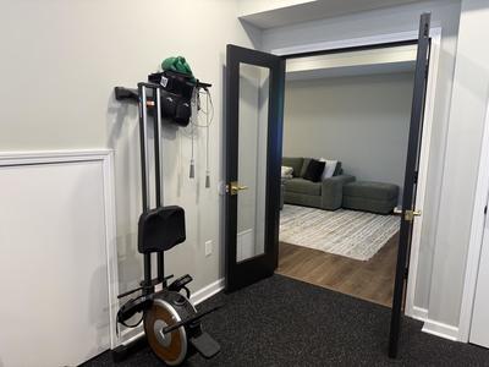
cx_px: 244
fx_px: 339
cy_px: 184
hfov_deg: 71.6
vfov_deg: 56.8
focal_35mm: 24
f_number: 1.78
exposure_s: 1/60
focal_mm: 6.76
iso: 160
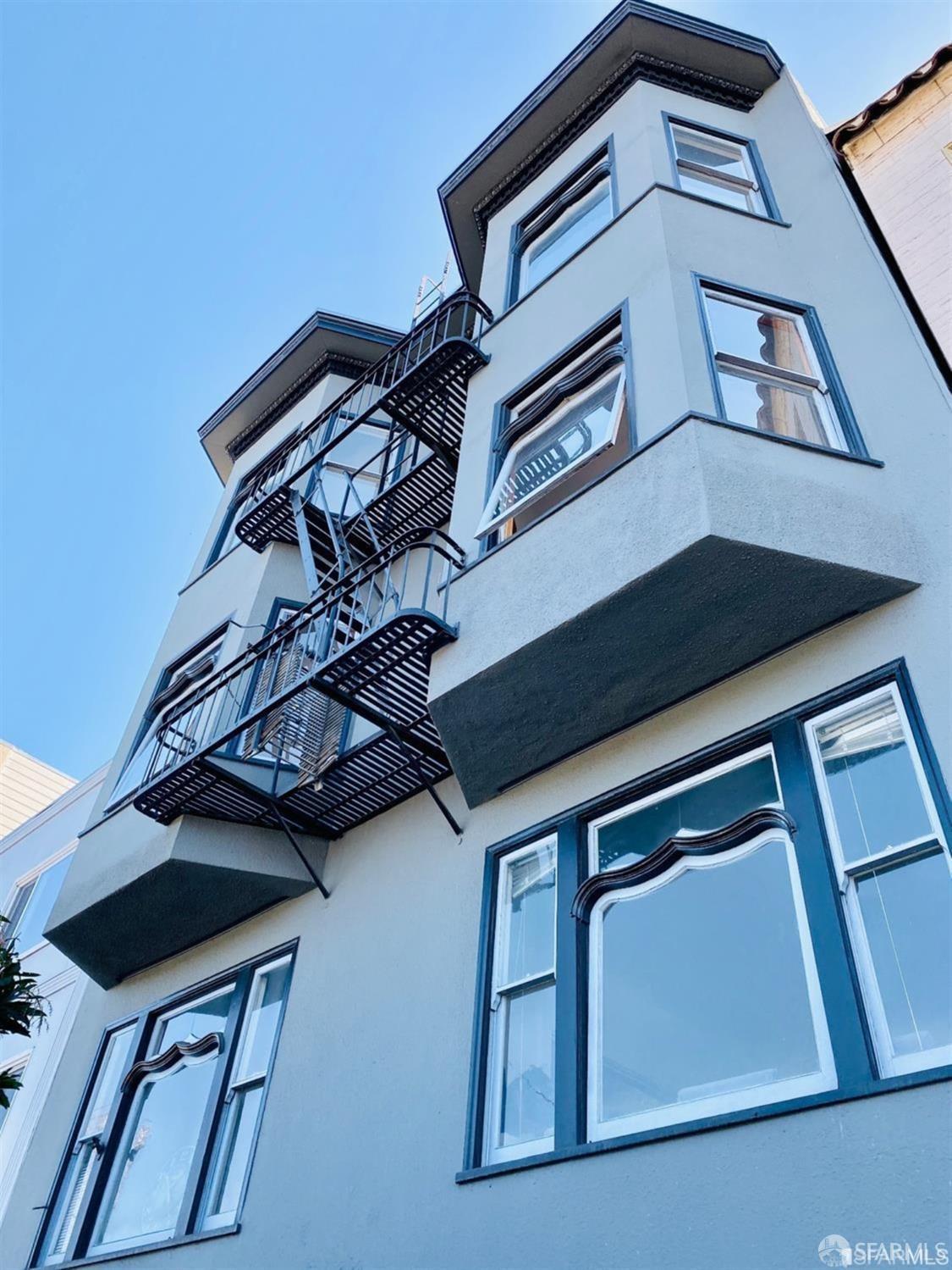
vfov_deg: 67.3
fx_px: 953
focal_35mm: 26
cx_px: 476
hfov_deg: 53.1
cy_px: 635
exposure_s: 1/481
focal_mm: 4.25
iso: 32
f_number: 1.8
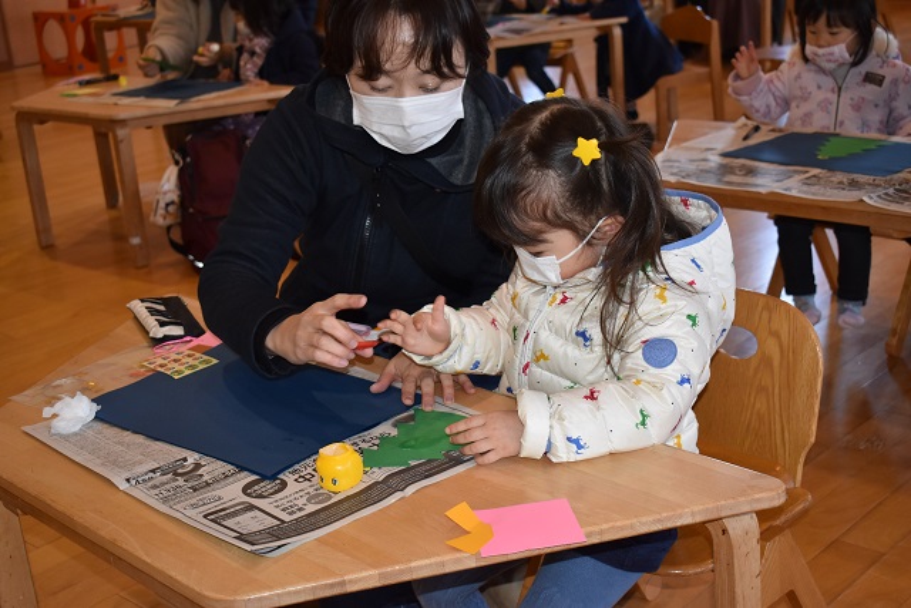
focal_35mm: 51
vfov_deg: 26.5
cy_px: 304
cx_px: 456
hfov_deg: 38.9
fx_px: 1291
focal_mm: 34
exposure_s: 1/60
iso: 900
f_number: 4.5
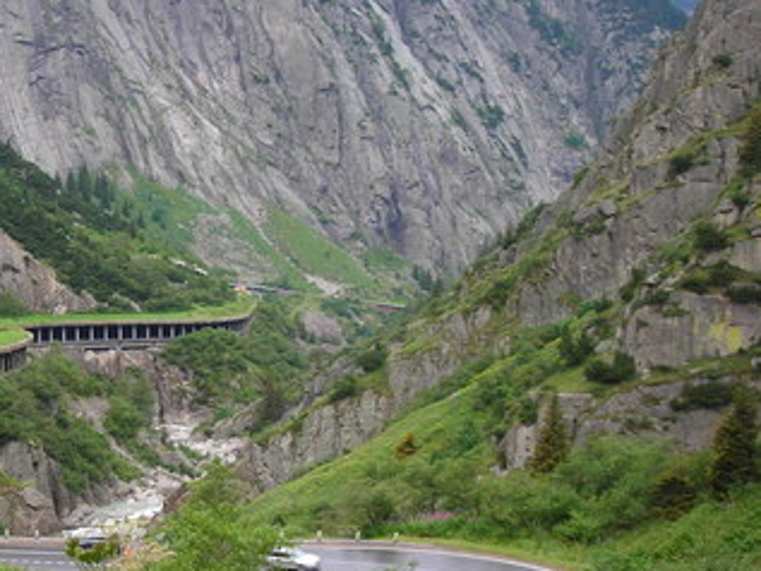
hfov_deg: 29.1
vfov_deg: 22.0
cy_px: 447
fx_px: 1451
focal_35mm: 66
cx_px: 221
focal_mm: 6.3
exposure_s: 1/19
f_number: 3.2
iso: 50
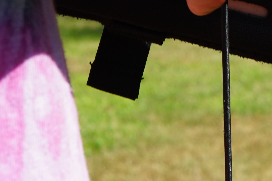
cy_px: -92
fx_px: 1133
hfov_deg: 13.2
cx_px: 351
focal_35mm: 150
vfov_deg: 8.9
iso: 100
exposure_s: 1/100
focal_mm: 30
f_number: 9
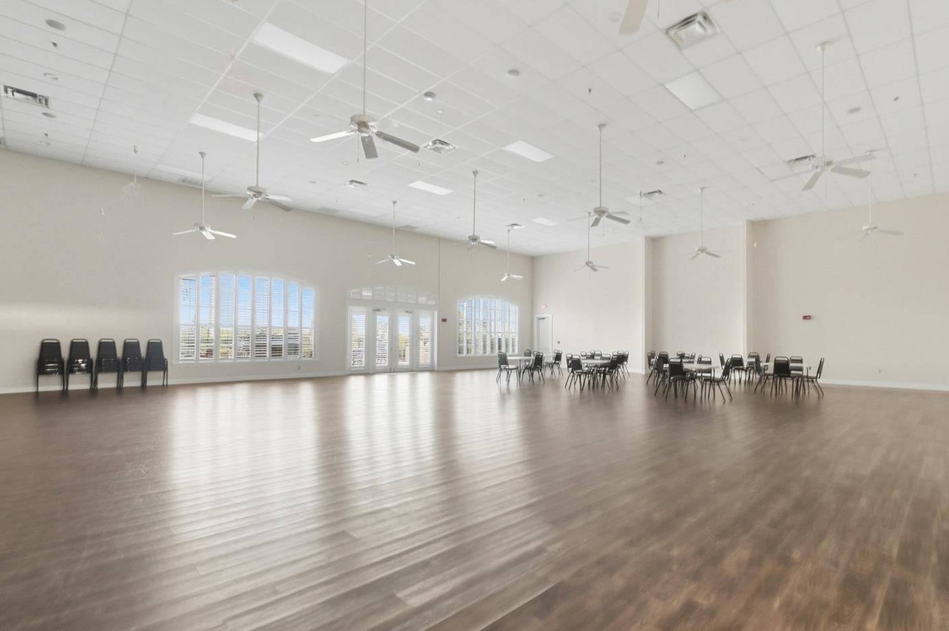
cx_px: 522
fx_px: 448
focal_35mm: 17
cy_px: 349
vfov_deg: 70.1
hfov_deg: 93.0
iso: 125
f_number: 7.1
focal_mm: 10
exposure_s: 1/30
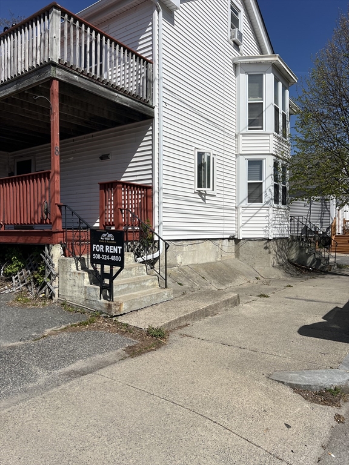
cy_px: 232
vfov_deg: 67.3
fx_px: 350
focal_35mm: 26
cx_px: 174
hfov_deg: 53.1
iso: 50
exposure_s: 1/10309
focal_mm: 5.7
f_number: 1.5
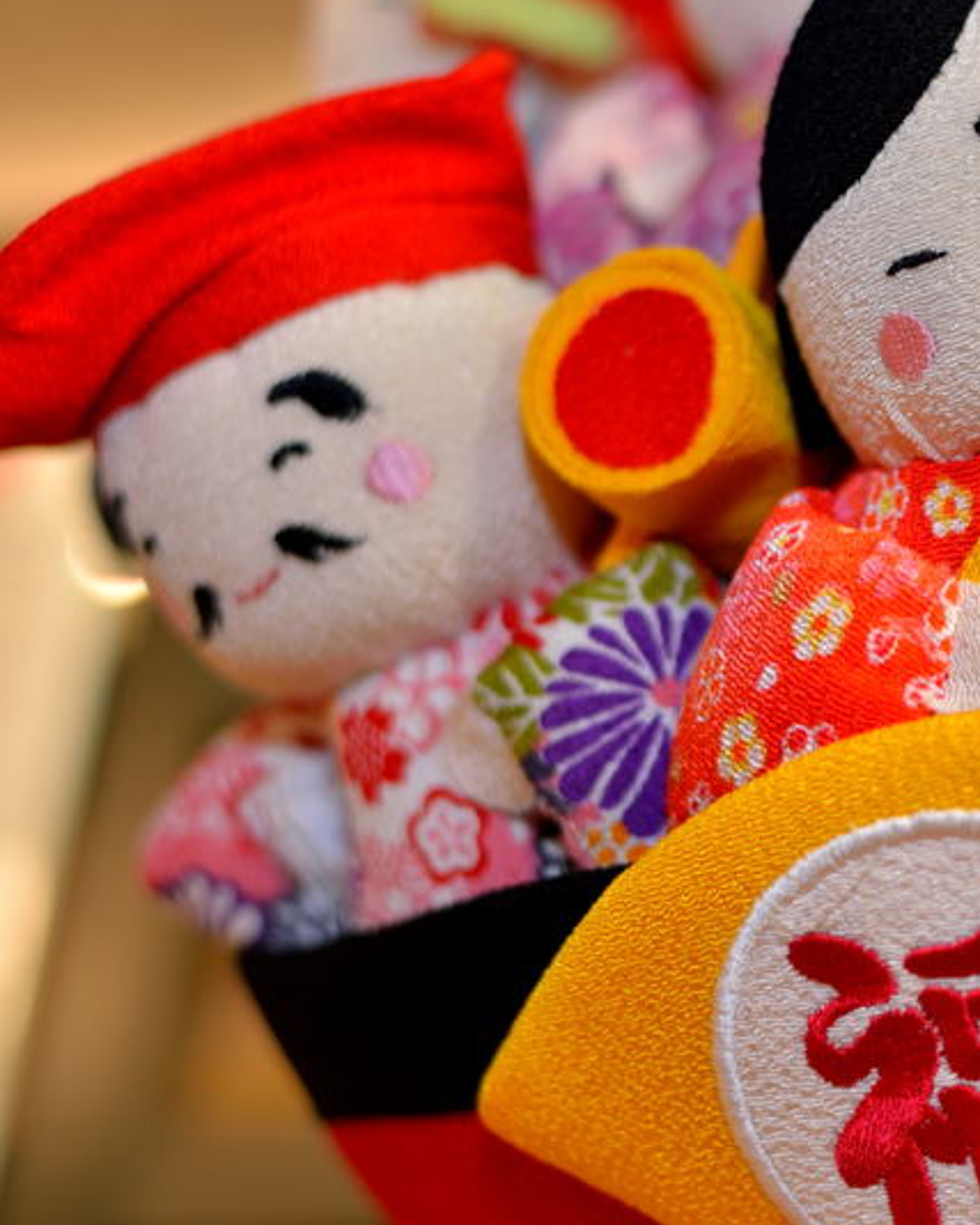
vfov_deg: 21.3
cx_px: 1138
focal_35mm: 90
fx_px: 3264
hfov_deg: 16.4
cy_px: 536
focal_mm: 50
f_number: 2.5
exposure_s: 1/80
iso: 100
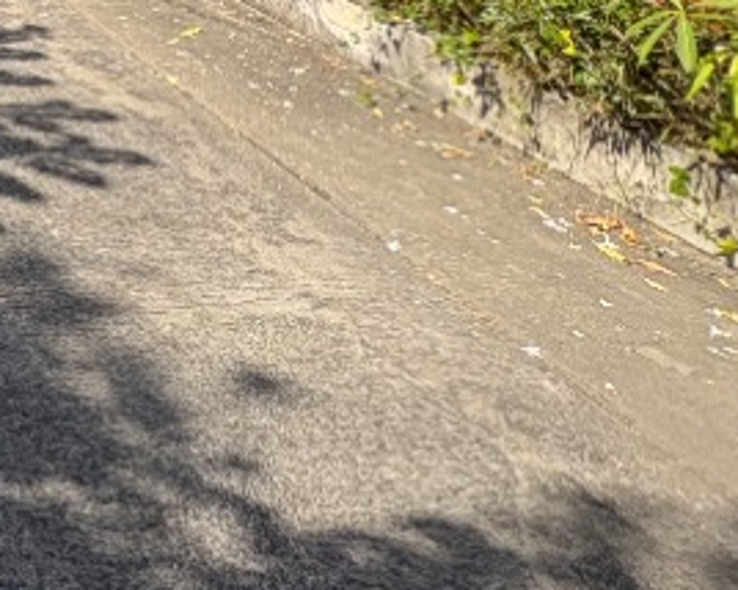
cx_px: -427
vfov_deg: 22.1
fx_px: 1113
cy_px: -389
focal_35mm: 51
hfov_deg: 25.3
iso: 50
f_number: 2.2
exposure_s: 1/1880
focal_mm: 2.22
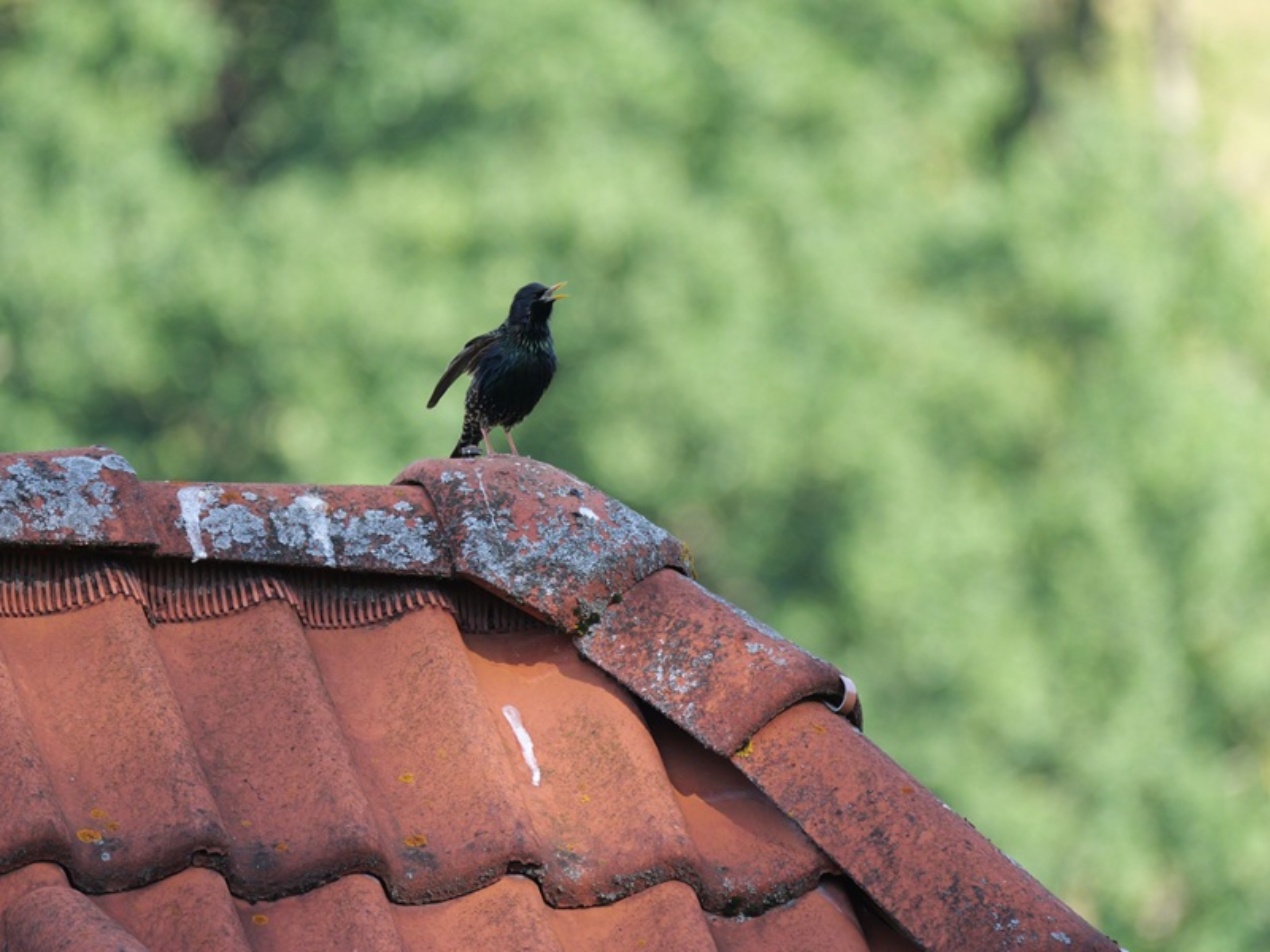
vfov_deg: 1.9
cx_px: 635
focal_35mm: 800
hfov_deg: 2.5
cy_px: 476
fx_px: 29351
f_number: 6.3
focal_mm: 400
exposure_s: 1/640
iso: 1250
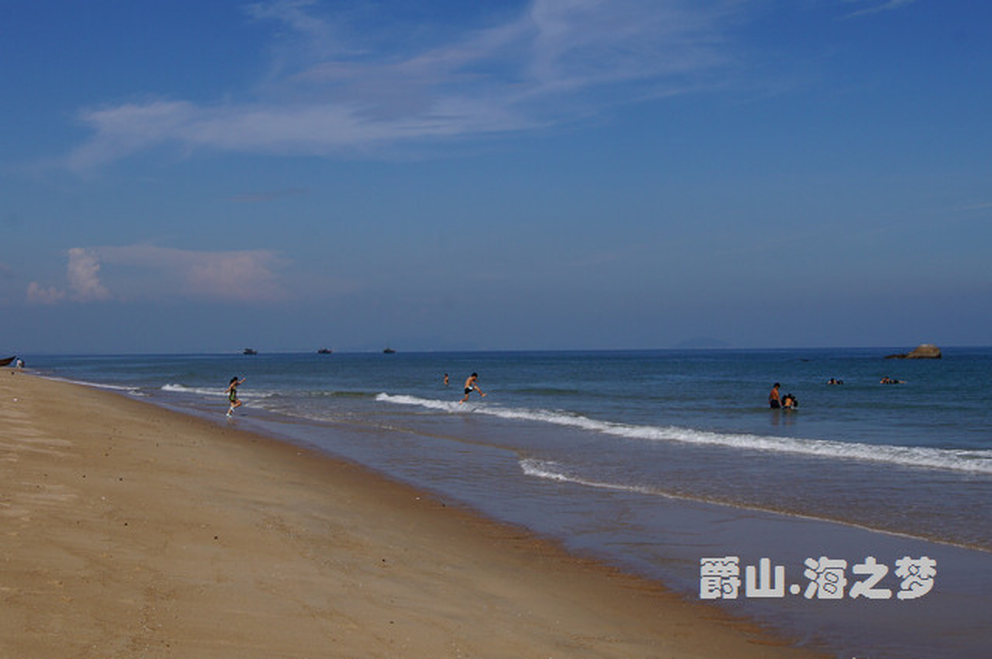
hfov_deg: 37.9
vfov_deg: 25.7
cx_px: 496
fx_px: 1445
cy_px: 330
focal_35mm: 52
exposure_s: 1/1250
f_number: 9
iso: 200
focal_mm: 35
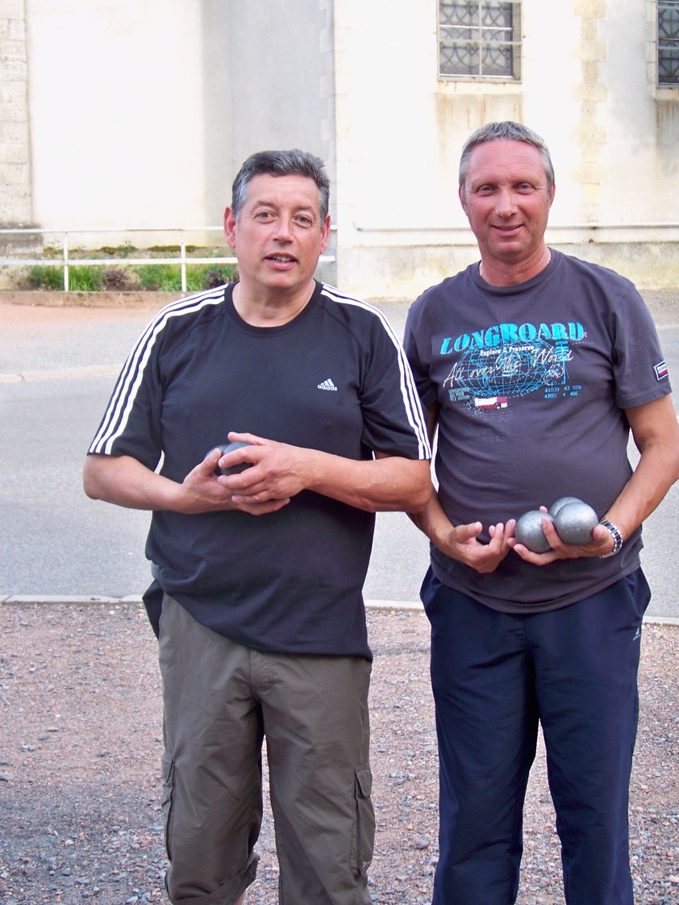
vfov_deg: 29.8
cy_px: 407
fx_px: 1699
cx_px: 377
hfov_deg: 22.6
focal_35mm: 65
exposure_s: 1/80
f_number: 3.2
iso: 64
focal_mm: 11.7
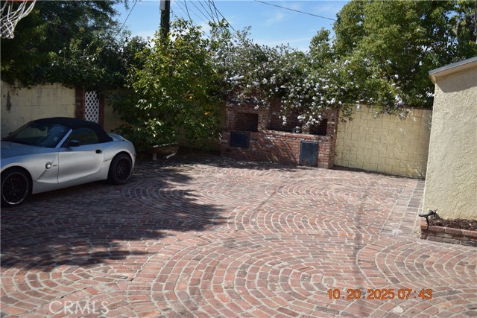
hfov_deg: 53.1
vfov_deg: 36.9
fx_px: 477
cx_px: 238
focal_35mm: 36
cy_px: 159
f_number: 4
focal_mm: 24
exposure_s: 1/640
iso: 100
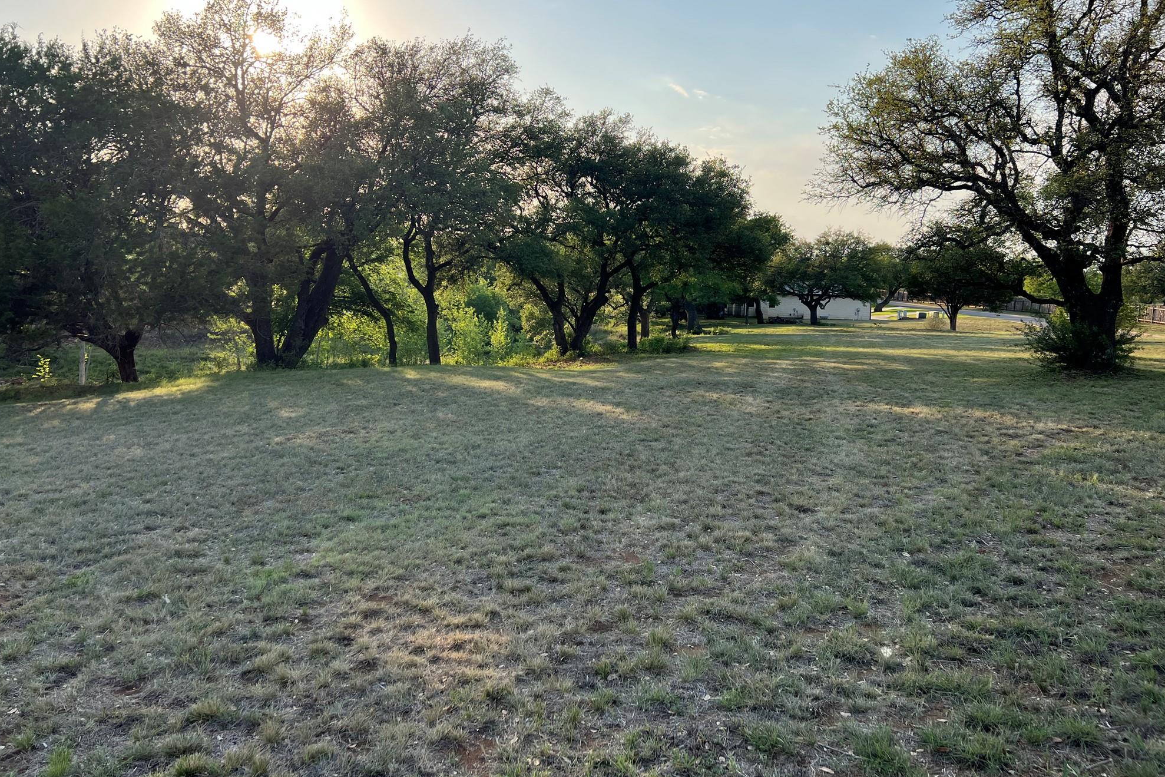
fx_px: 906
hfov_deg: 65.5
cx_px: 575
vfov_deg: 46.3
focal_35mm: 28
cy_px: 339
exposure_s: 1/2513
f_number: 1.5
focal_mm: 5.7
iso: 50
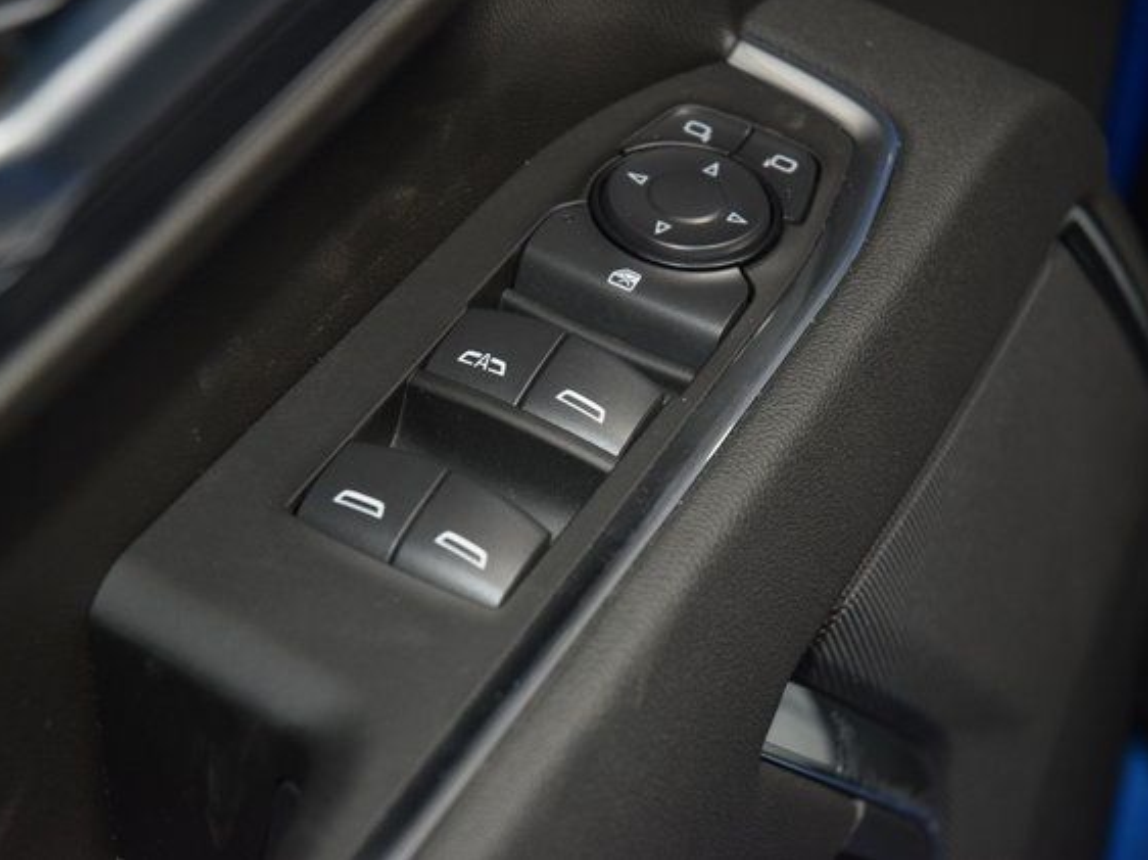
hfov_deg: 17.1
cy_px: 426
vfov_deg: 12.9
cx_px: 533
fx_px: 3812
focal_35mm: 115
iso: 1250
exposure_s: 1/60
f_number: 4.5
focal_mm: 70
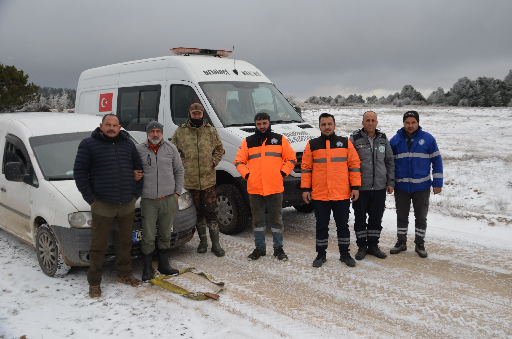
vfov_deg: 36.7
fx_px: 511
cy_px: 170
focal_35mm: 36
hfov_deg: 53.2
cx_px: 256
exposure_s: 1/160
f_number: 6.3
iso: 200
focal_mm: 24
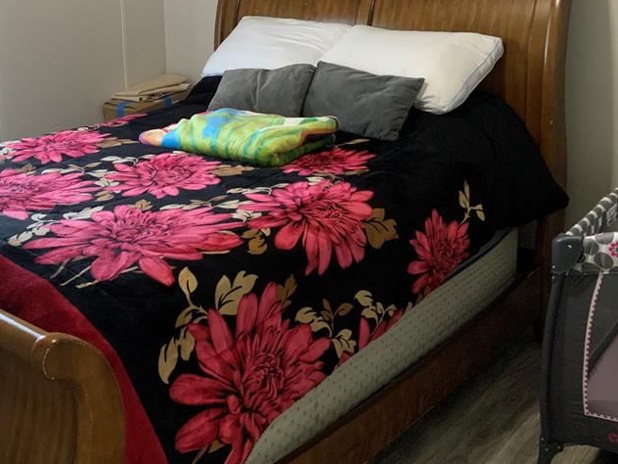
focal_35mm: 47
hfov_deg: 39.9
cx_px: 198
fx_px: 839
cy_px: 99
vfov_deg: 30.2
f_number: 1.8
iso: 200
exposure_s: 1/60
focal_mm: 3
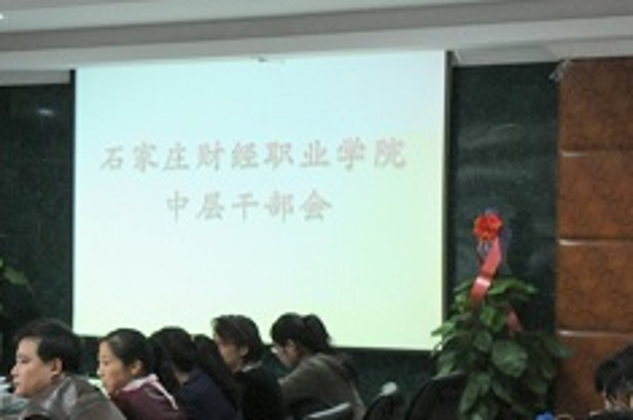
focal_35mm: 95
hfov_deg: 20.1
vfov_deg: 14.3
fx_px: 1668
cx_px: -141
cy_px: 256
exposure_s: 1/125
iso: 3200
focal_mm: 35
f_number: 5.6
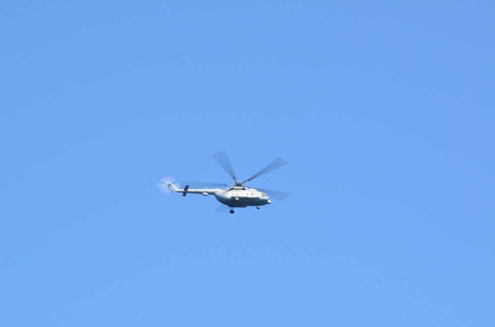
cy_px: 164
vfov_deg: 4.0
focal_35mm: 345
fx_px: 4732
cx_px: 248
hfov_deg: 6.0
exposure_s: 1/60
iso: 720
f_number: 40
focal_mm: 230
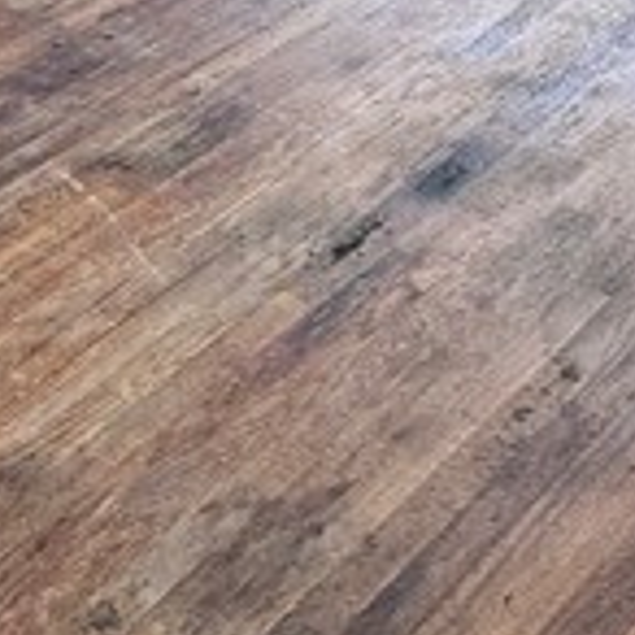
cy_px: -431
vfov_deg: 17.1
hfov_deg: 19.2
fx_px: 1806
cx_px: 674
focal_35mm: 87
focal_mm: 2.22
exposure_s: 1/99
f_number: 2.2
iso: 80
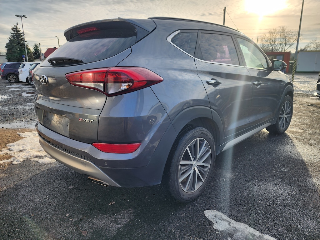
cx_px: 160
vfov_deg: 58.9
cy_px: 120
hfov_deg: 73.9
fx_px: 213
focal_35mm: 23
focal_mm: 6.4
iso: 12
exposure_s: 1/322
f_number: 1.8
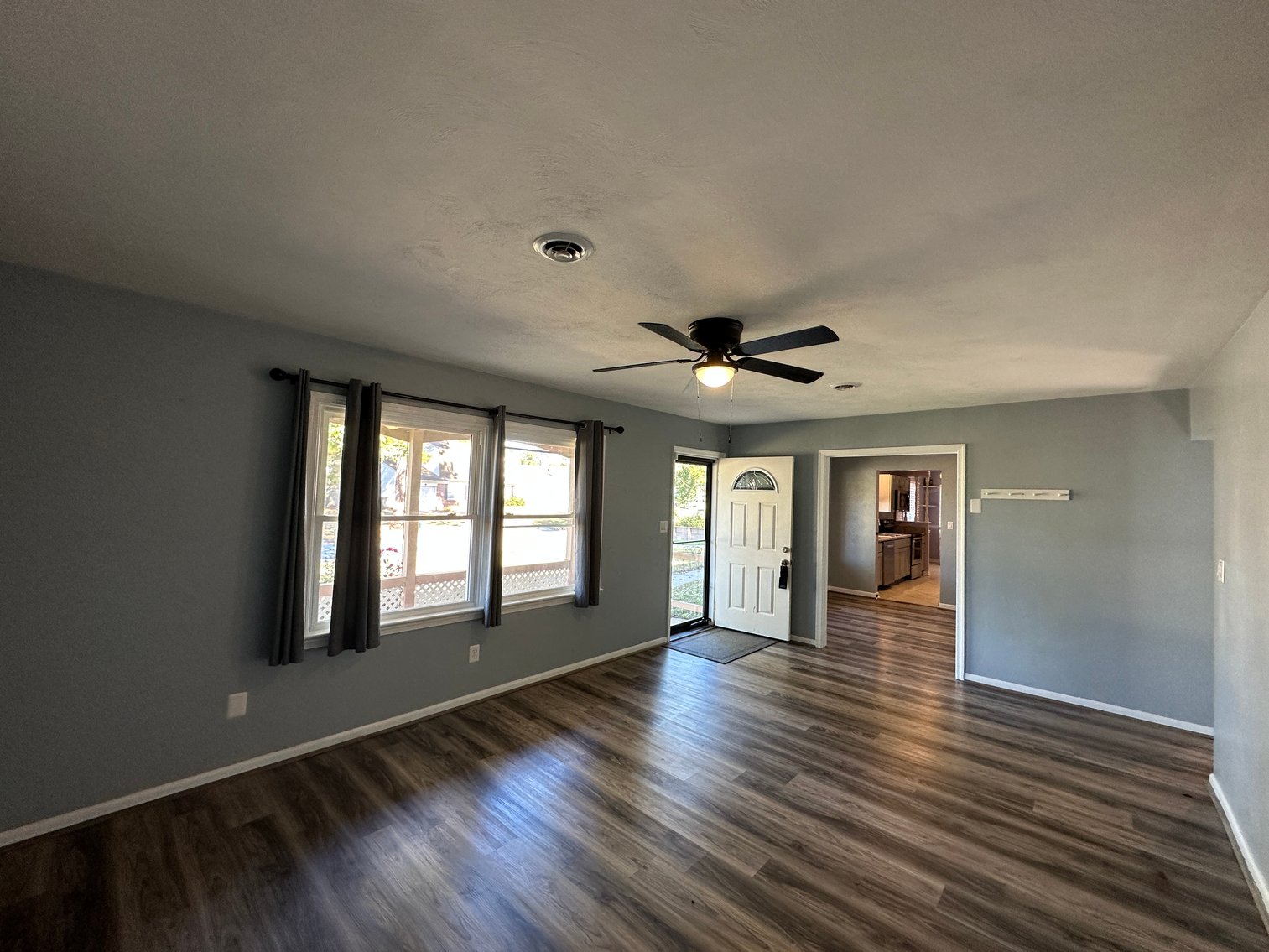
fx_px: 513
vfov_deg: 85.7
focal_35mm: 14
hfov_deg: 102.1
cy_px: 476
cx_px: 634
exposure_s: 1/120
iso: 200
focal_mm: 2.22
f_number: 2.2
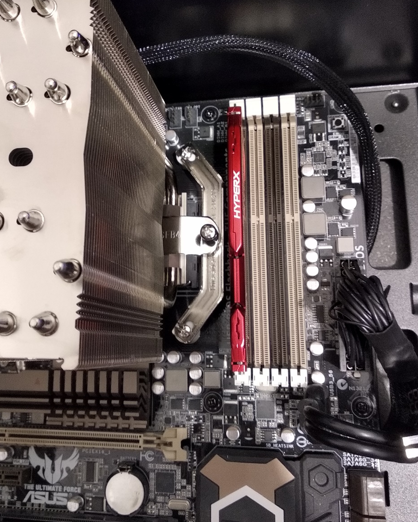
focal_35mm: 35
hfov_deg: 42.0
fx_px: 541
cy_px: 211
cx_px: 161
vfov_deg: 51.2
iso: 2000
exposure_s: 1/20
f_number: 2.2
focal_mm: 3.81
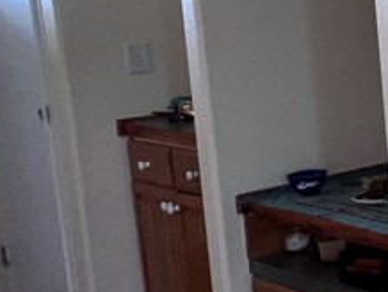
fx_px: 684
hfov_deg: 18.3
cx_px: 804
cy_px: 62
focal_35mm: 61
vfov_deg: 23.7
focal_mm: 1.57
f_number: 1.8
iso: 40
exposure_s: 1/122
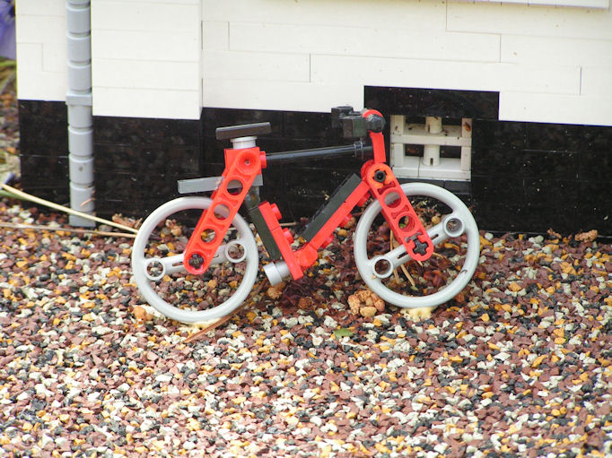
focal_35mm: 240
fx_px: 4242
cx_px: 306
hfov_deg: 8.3
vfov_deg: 6.2
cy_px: 229
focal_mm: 39.8
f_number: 3.2
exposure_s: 1/200
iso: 125
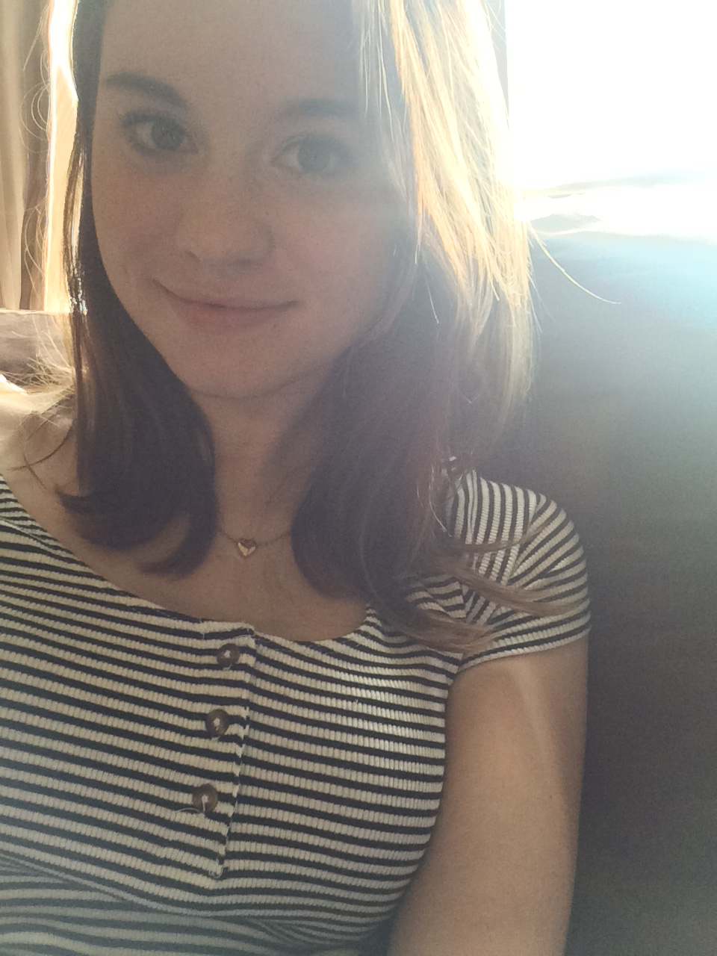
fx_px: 856
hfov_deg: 45.4
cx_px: 358
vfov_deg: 58.4
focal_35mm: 31
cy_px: 478
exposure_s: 1/30
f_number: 2.4
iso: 160
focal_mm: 2.15
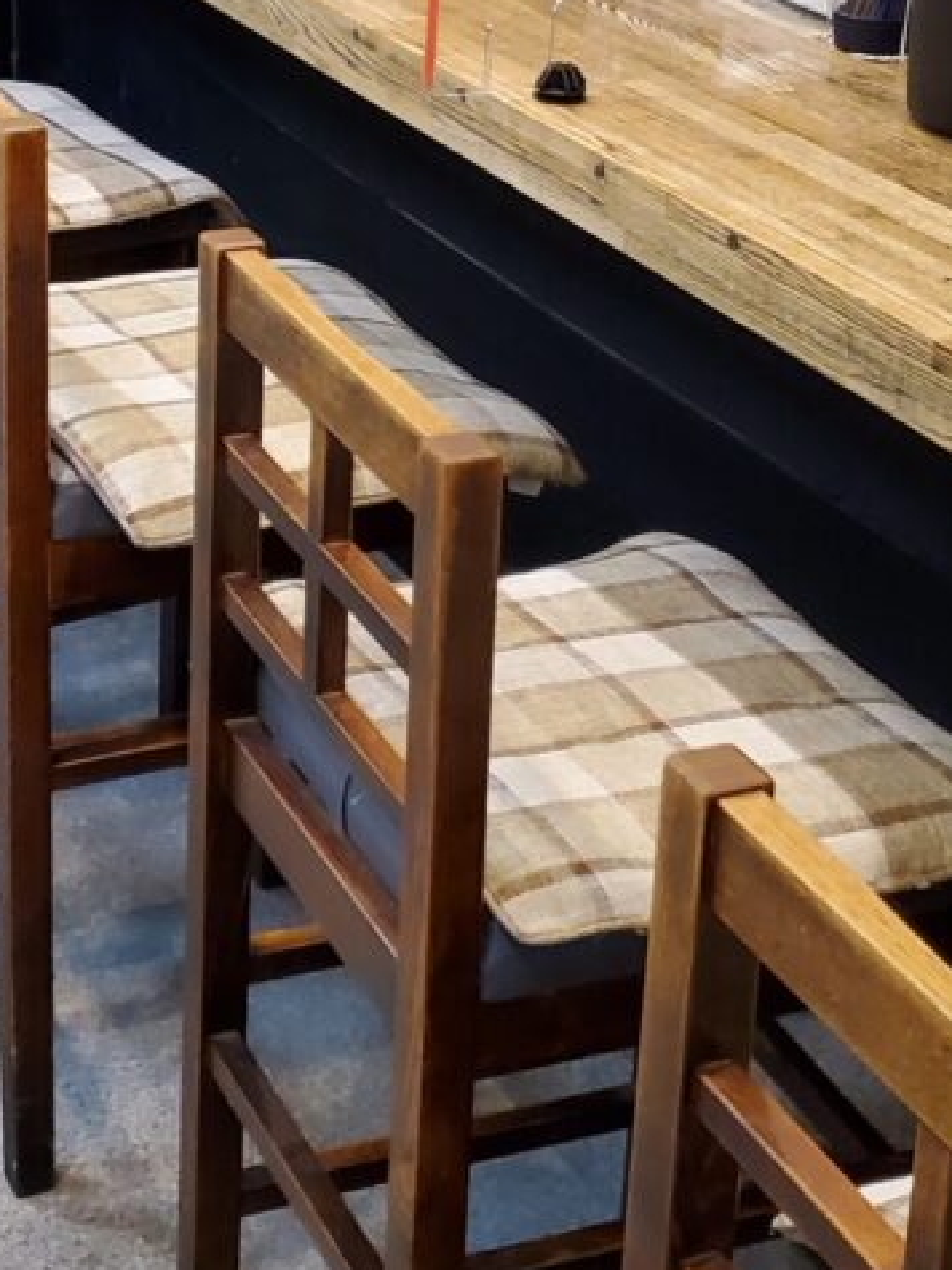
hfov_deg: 19.9
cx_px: 187
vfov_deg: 26.0
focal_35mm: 73
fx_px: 2678
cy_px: 172
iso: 400
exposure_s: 1/50
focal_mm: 4.3
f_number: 1.5
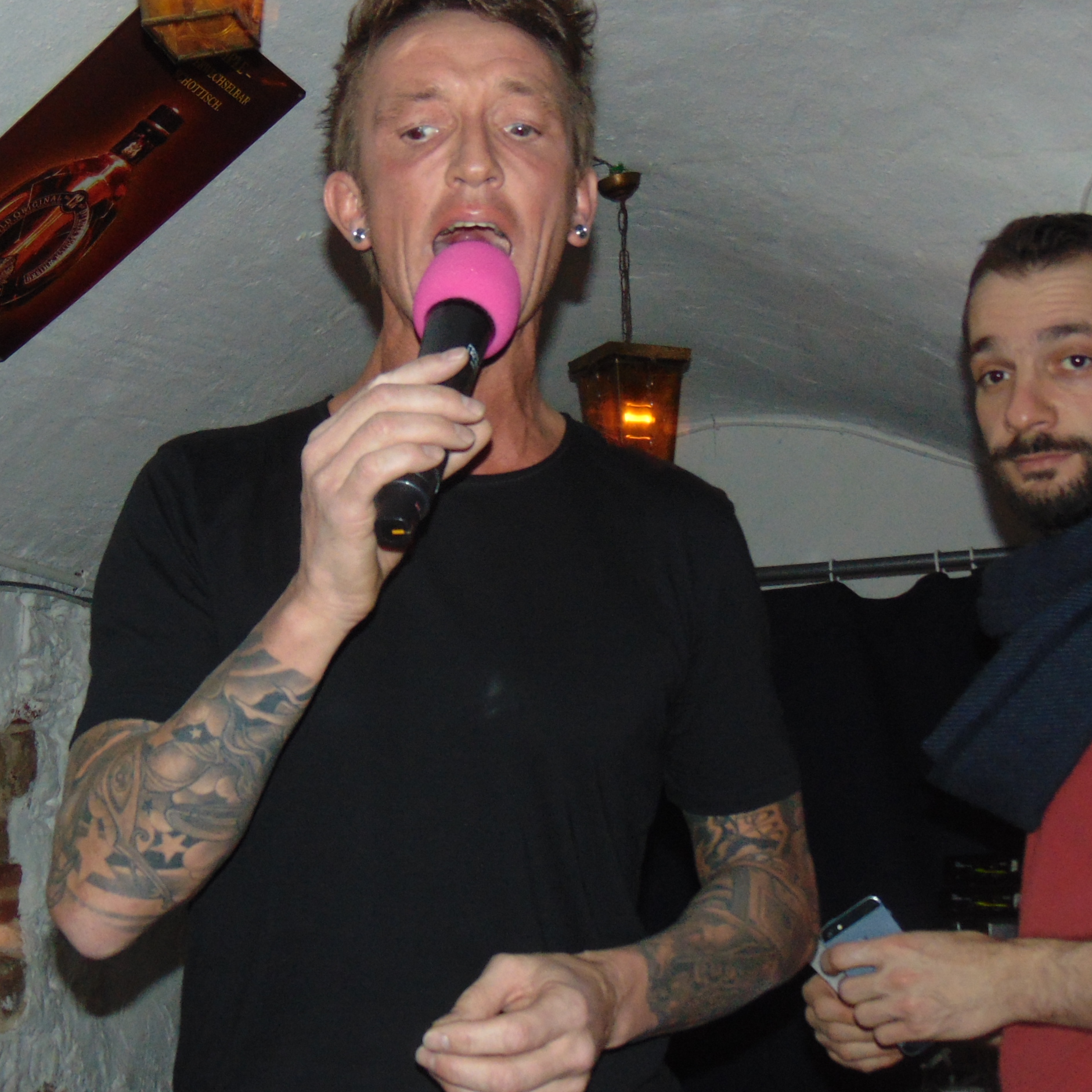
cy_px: 511
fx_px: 2141
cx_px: 380
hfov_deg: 28.5
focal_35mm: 60
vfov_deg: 28.6
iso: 200
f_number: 3.2
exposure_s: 1/8
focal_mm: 6.3
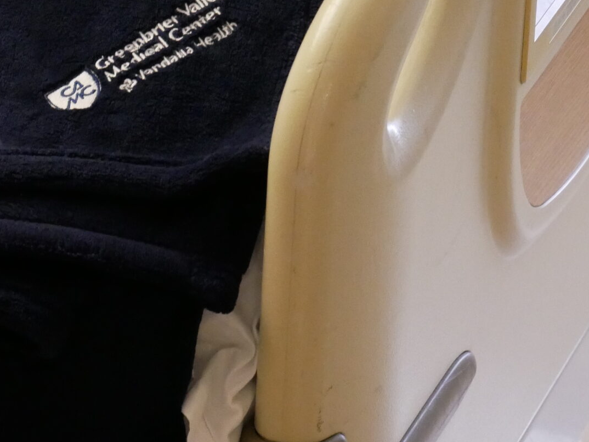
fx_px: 4867
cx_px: 216
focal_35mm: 286
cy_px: 64
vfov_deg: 5.2
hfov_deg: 6.9
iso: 3200
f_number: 5.6
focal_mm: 60
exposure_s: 1/13
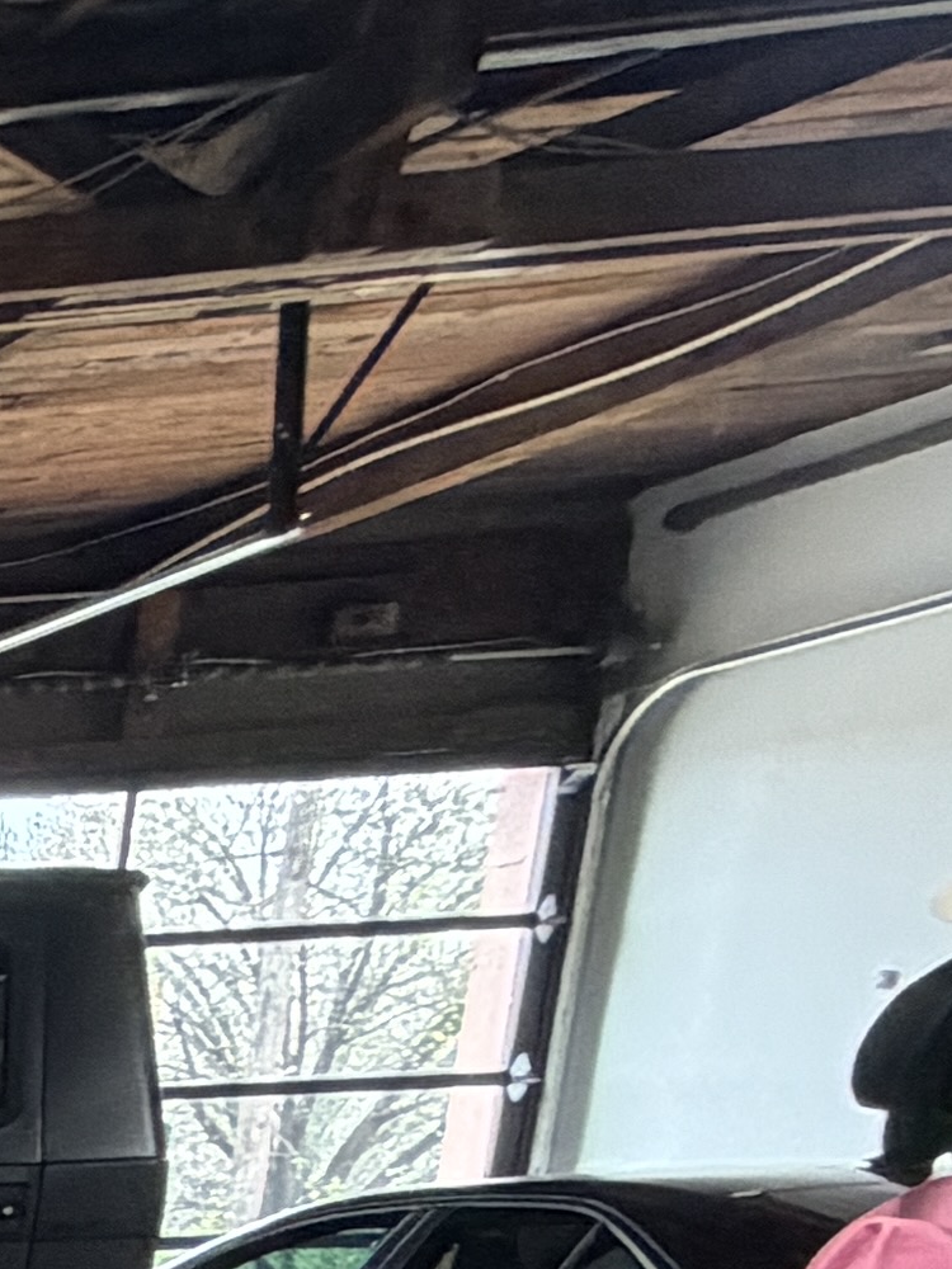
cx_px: -2455
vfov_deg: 20.6
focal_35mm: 80
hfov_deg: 9.3
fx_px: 2934
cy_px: 1947
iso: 250
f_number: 2.2
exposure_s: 1/60
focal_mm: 2.22
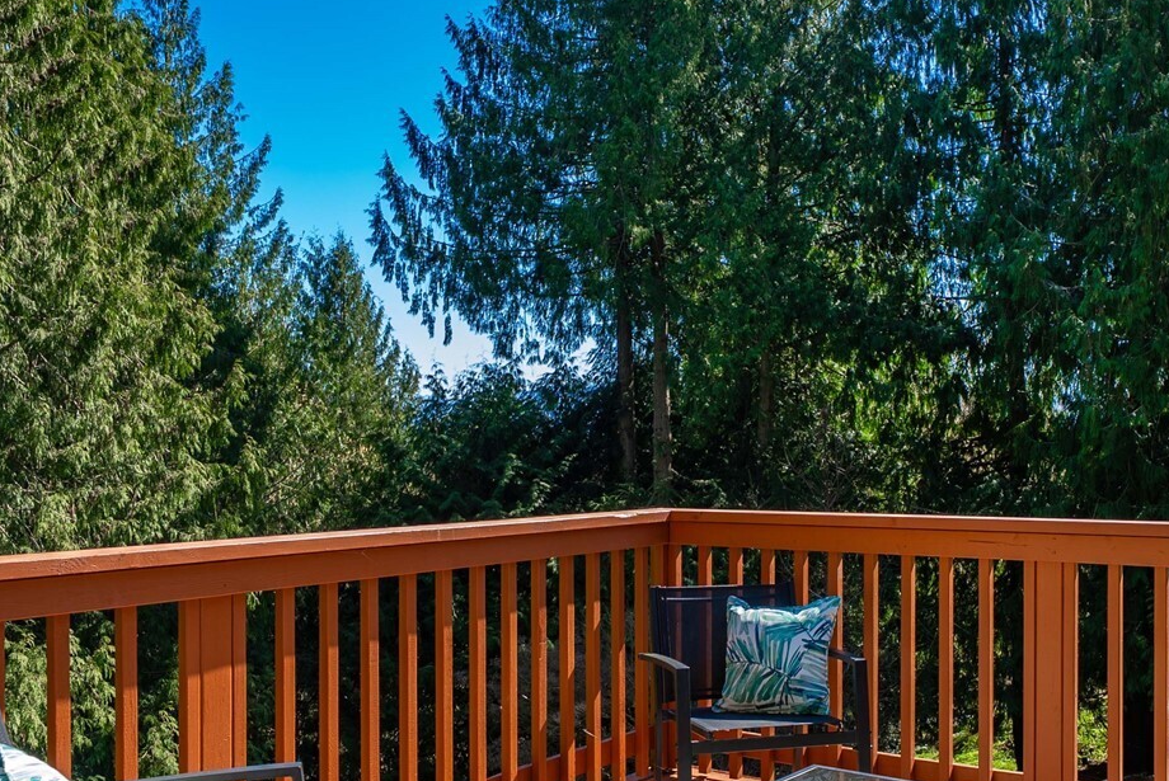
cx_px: 729
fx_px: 1137
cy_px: 497
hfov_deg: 53.8
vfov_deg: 37.6
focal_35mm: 35
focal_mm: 19
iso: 80
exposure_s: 1/50
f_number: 7.1
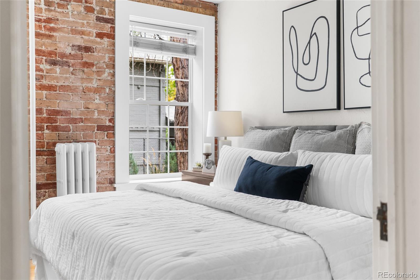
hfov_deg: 54.4
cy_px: 140
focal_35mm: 35
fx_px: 408
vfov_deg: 37.8
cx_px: 210
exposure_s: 1/10
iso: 160
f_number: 4
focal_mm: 35
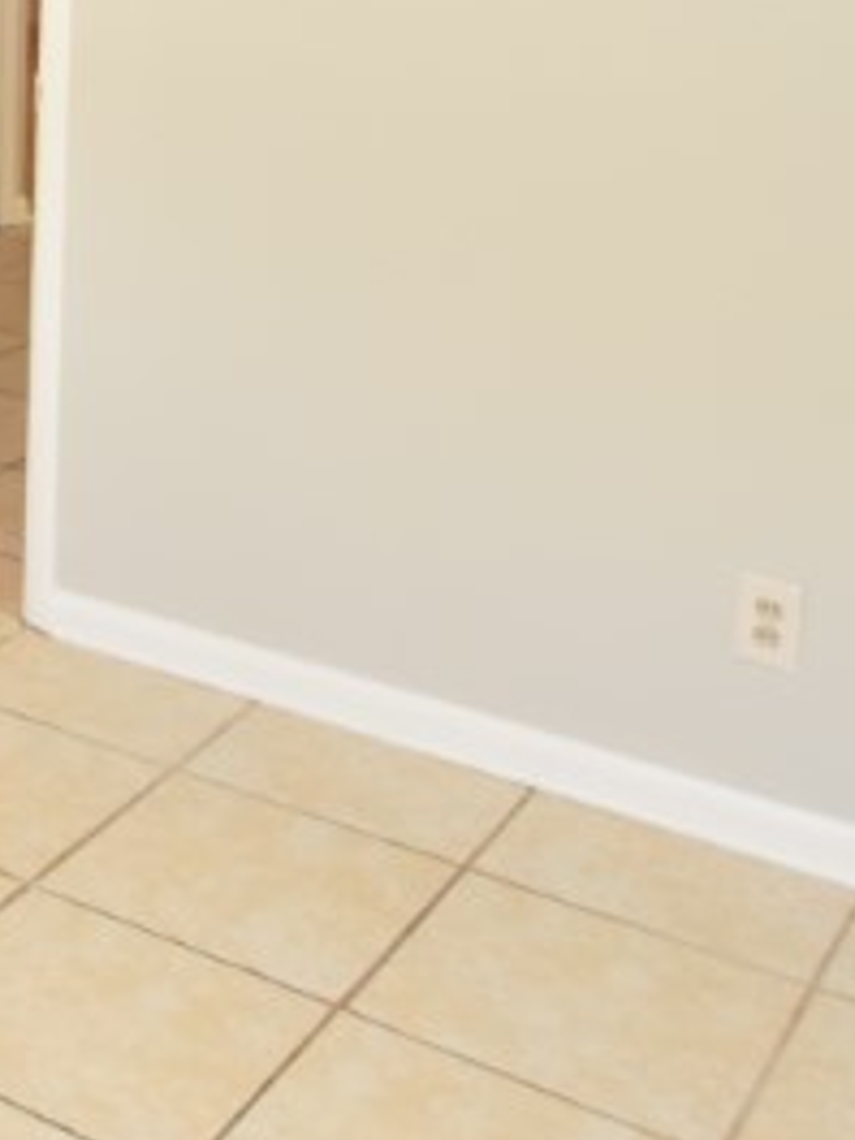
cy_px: -26
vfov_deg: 28.6
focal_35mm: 63
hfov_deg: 20.3
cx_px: -389
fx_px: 2075
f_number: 5
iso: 800
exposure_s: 1/100
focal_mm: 10
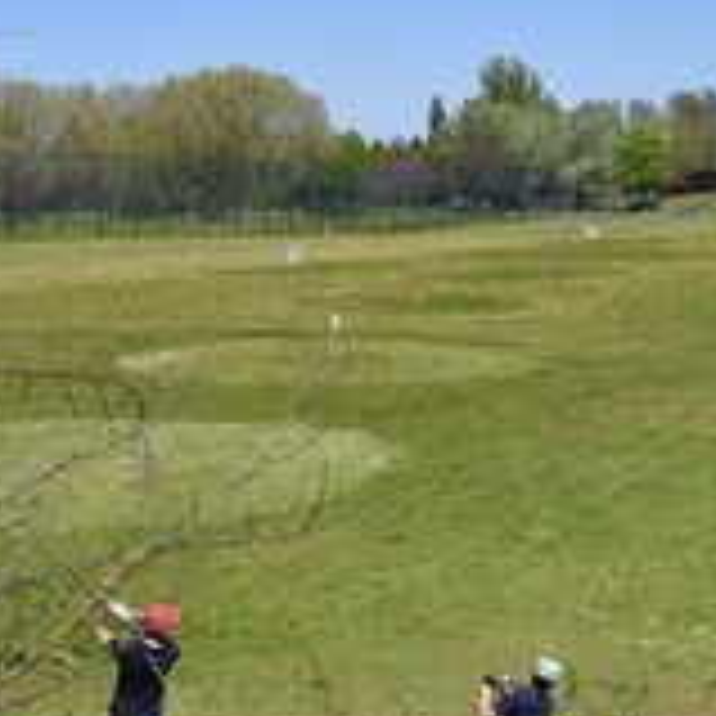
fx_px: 1685
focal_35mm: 72
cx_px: 552
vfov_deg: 23.9
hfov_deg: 23.7
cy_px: 477
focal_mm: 32
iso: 200
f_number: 10
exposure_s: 1/320
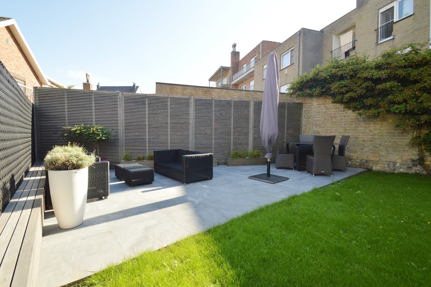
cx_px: 216
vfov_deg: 77.2
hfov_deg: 100.4
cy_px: 144
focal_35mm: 15
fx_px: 179
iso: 400
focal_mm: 10
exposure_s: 1/320
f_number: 9
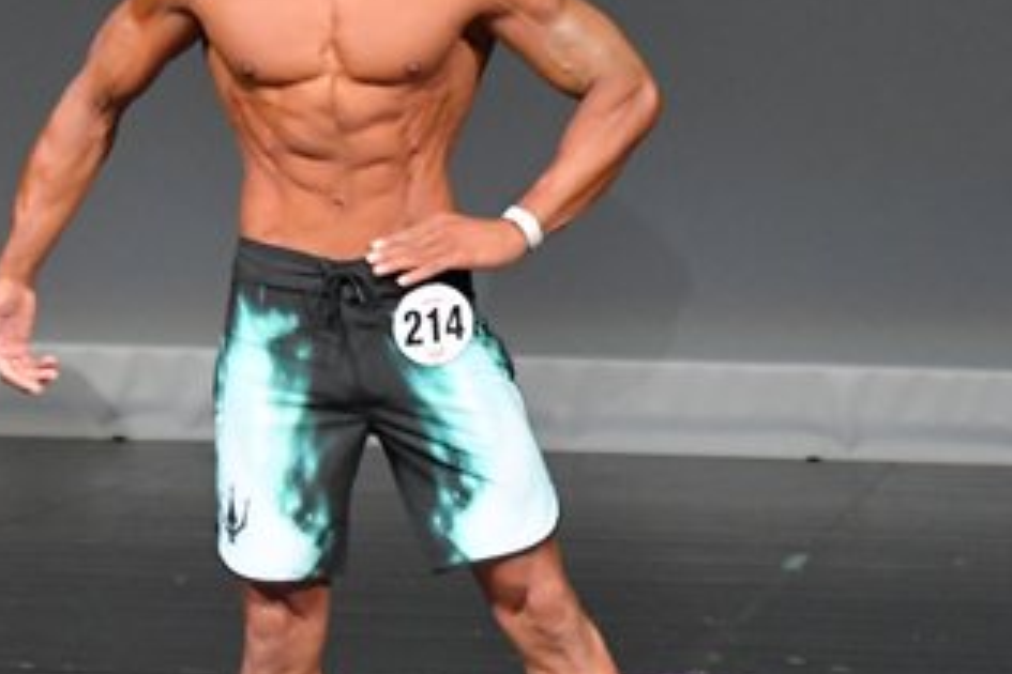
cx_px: 432
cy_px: 289
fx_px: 23864
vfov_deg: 1.6
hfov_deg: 2.4
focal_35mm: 849
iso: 5000
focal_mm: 230
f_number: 5.6
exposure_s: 1/400
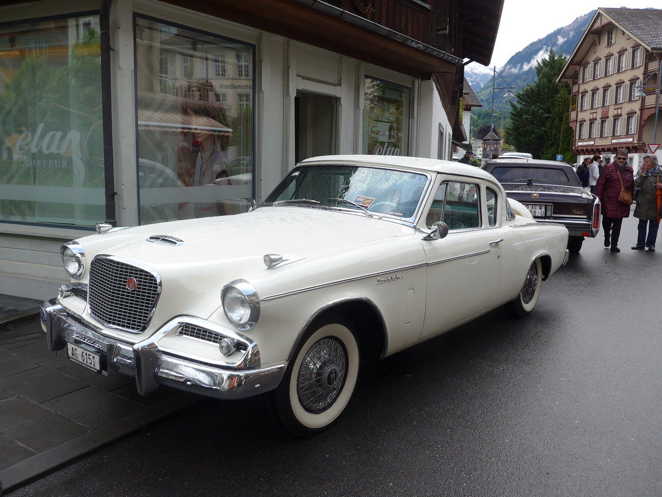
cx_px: 320
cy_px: 252
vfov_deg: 46.8
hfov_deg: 60.0
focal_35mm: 30
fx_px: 574
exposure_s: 1/640
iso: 80
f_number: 2.8
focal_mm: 6
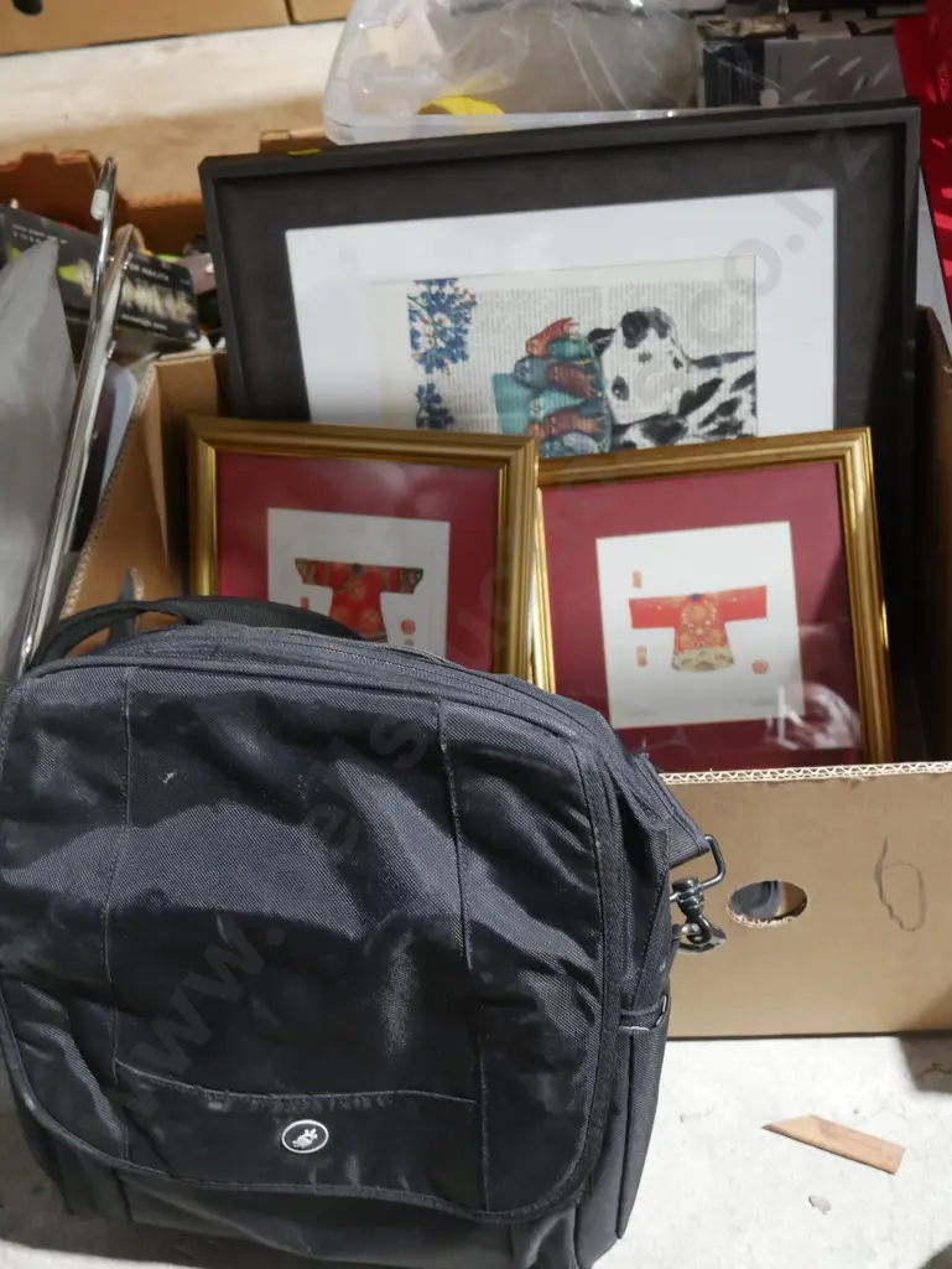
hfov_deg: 36.0
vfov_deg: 46.8
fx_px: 1466
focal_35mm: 40
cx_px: 476
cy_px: 634
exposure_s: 1/60
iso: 2500
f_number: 4.5
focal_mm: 20
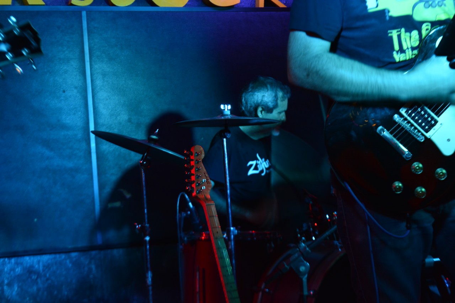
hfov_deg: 24.6
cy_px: 152
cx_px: 228
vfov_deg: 16.5
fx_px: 1043
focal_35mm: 82
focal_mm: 55
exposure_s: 1/20
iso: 1250
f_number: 5.6
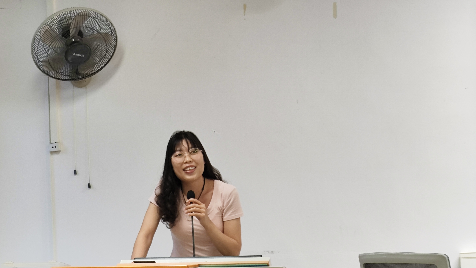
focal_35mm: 41
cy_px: 253
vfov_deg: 27.7
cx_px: 182
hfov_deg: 49.0
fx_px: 518
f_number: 1.79
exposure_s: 1/33.3
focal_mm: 4.71
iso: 163
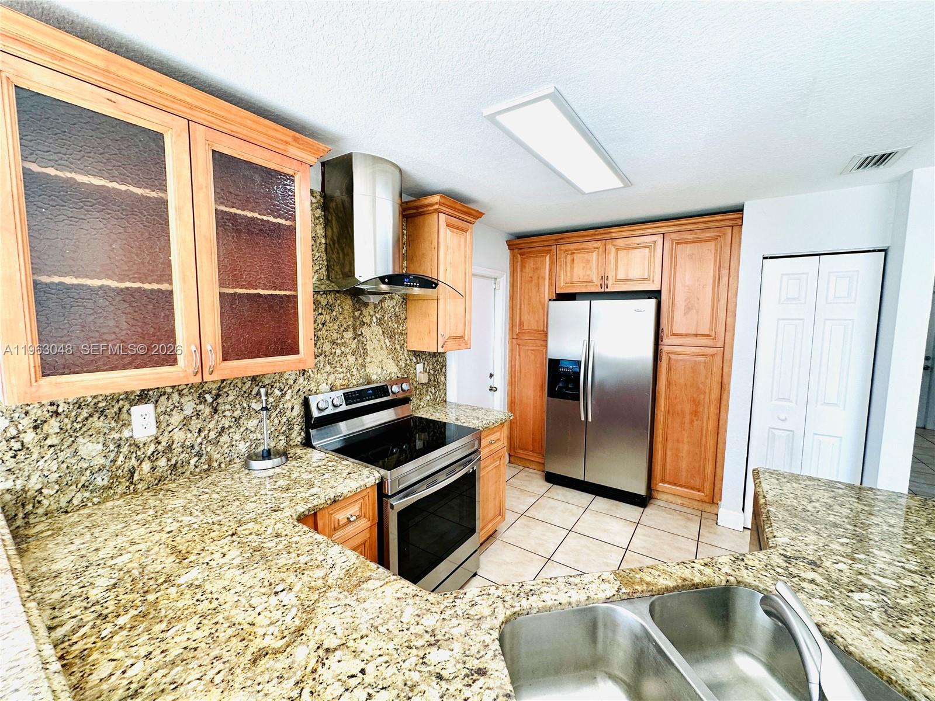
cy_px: 350
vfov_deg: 85.7
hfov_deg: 102.1
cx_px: 468
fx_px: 378
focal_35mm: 14
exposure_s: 1/120
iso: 100
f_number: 2.2
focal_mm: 2.22
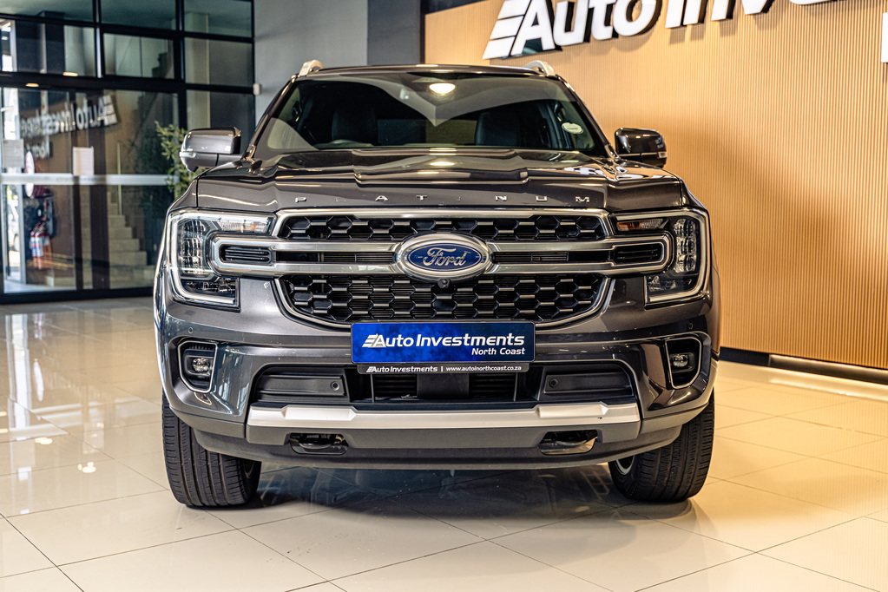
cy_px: 296
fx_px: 1011
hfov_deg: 47.4
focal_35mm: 41
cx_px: 444
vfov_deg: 32.6
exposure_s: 1/200
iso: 500
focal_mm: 41
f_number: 4
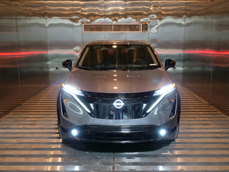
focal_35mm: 38
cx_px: 114
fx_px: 251
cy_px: 86
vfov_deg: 37.7
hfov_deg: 49.0
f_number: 2.8
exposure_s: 1/60
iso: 2000
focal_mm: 19
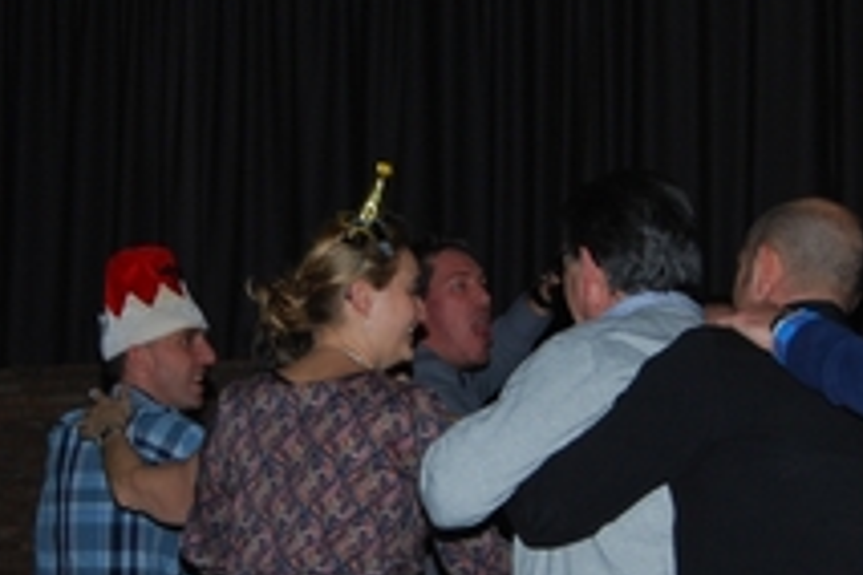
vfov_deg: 10.8
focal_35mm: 127
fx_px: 3044
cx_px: 357
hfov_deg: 16.1
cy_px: 415
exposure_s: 1/60
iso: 200
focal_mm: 30
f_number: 4.2
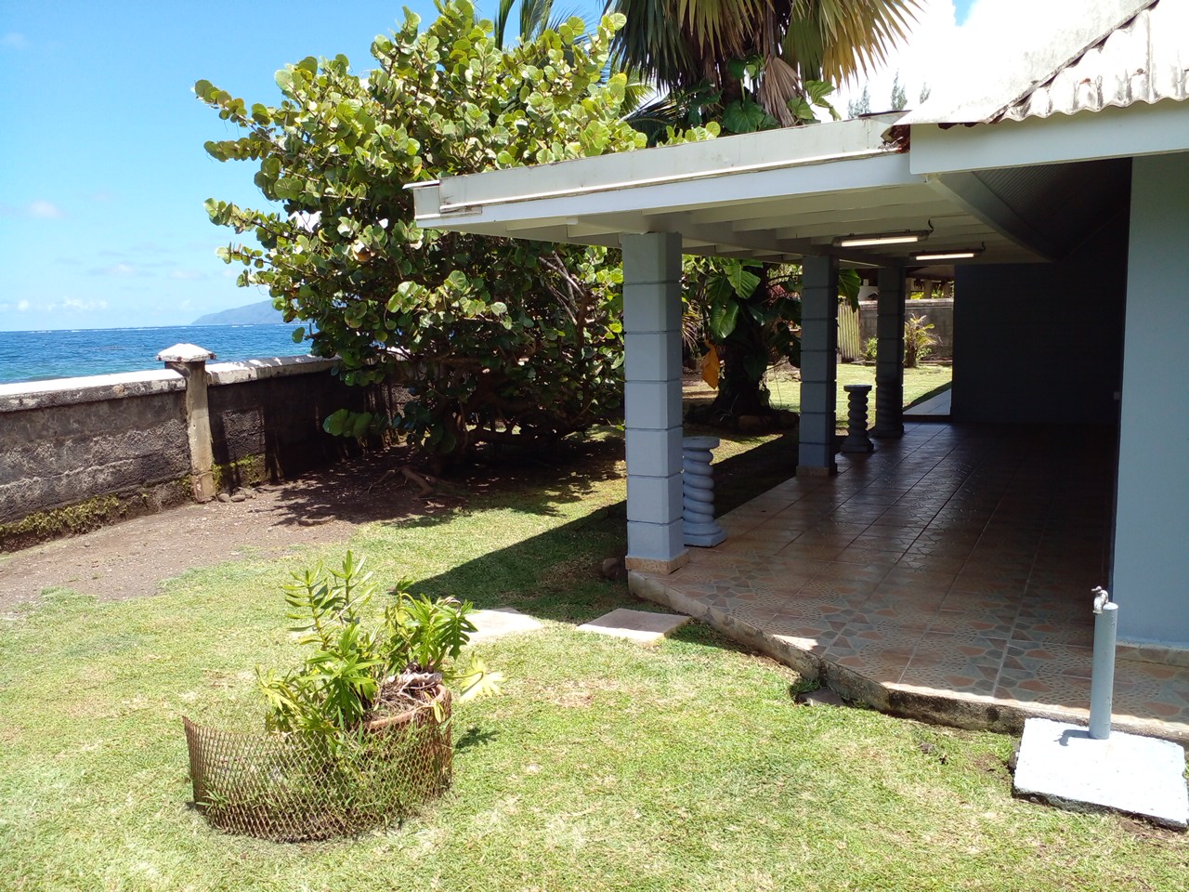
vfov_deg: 51.4
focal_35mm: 27
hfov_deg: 65.3
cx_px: 594
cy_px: 446
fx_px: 927
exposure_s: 1/694
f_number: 1.9
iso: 43
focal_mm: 3.6
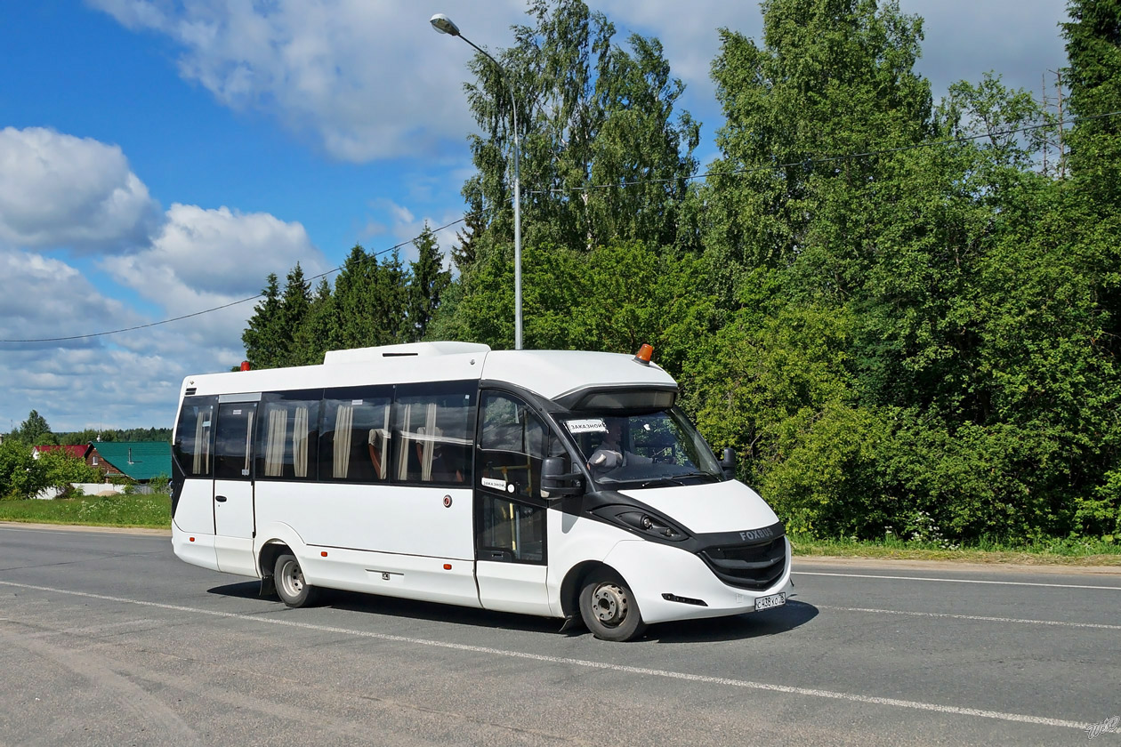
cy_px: 374
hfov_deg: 61.9
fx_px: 934
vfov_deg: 43.6
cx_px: 560
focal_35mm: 30
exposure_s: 1/2000
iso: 200
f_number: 7.1
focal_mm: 20
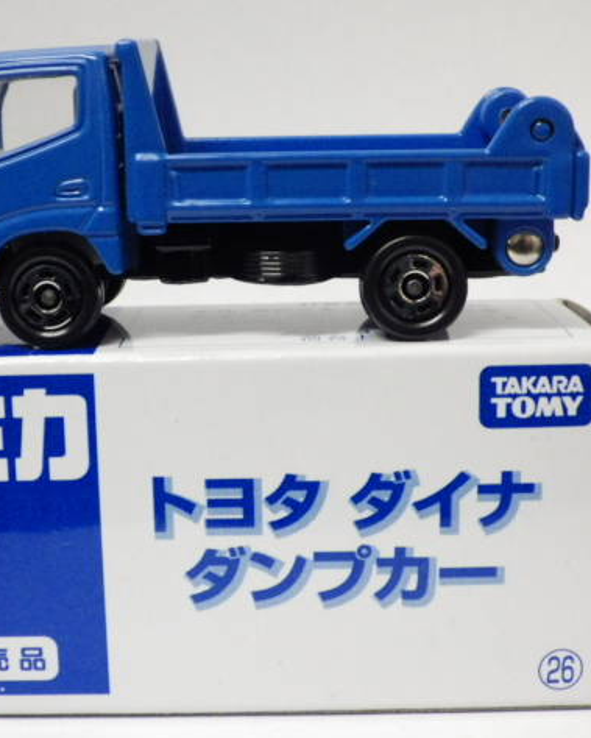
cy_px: 373
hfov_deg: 23.1
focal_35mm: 66
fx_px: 1442
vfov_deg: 28.7
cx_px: 206
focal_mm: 9
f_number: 3.8
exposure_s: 1/40
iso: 800
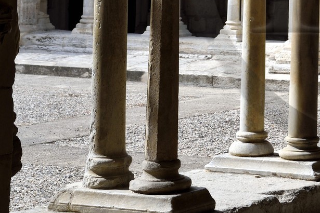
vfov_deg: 8.7
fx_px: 1387
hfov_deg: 12.8
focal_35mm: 156
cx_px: 399
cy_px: -52
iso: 200
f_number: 10
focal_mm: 60
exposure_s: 1/250
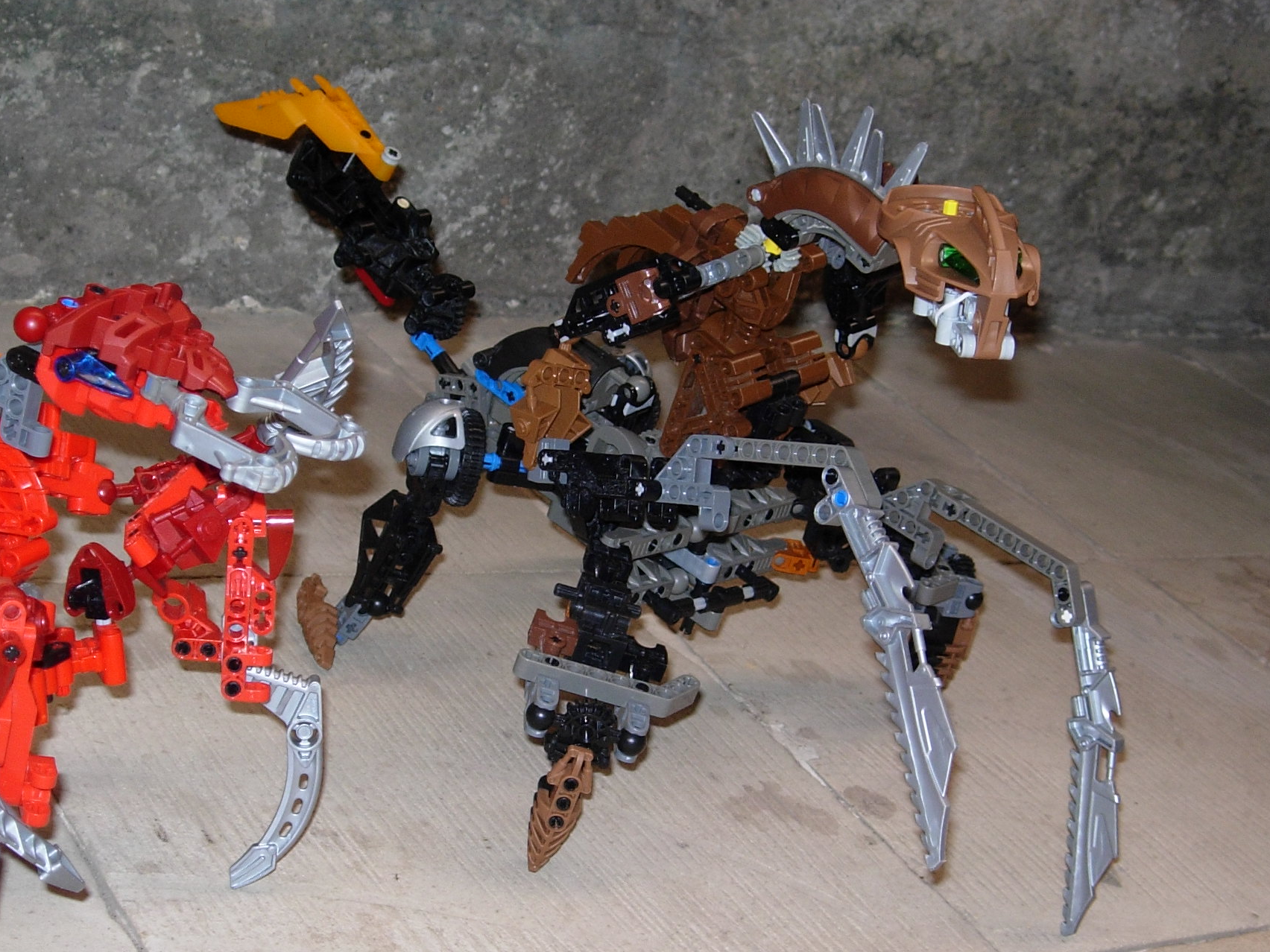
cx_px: 557
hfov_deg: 28.5
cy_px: 574
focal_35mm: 68
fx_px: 2495
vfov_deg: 21.6
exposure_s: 1/64
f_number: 3.2
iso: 79
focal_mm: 10.6
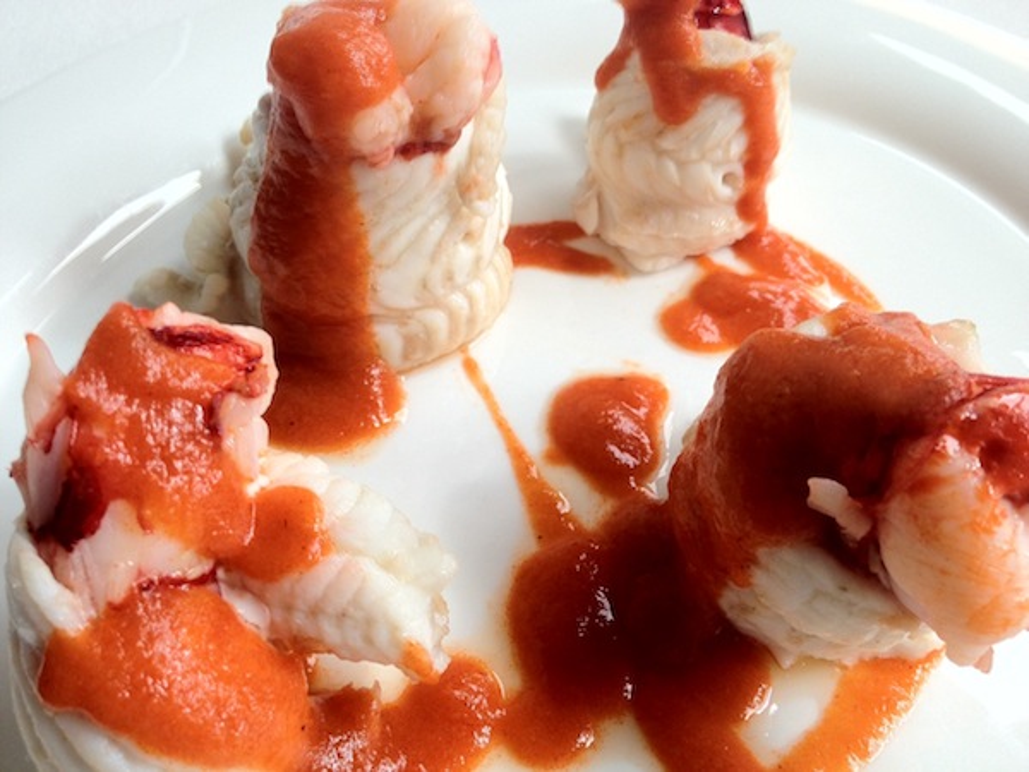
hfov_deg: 52.6
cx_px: 514
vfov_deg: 40.7
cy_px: 386
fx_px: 1040
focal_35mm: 35
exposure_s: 1/120
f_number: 2.4
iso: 80
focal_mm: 4.28
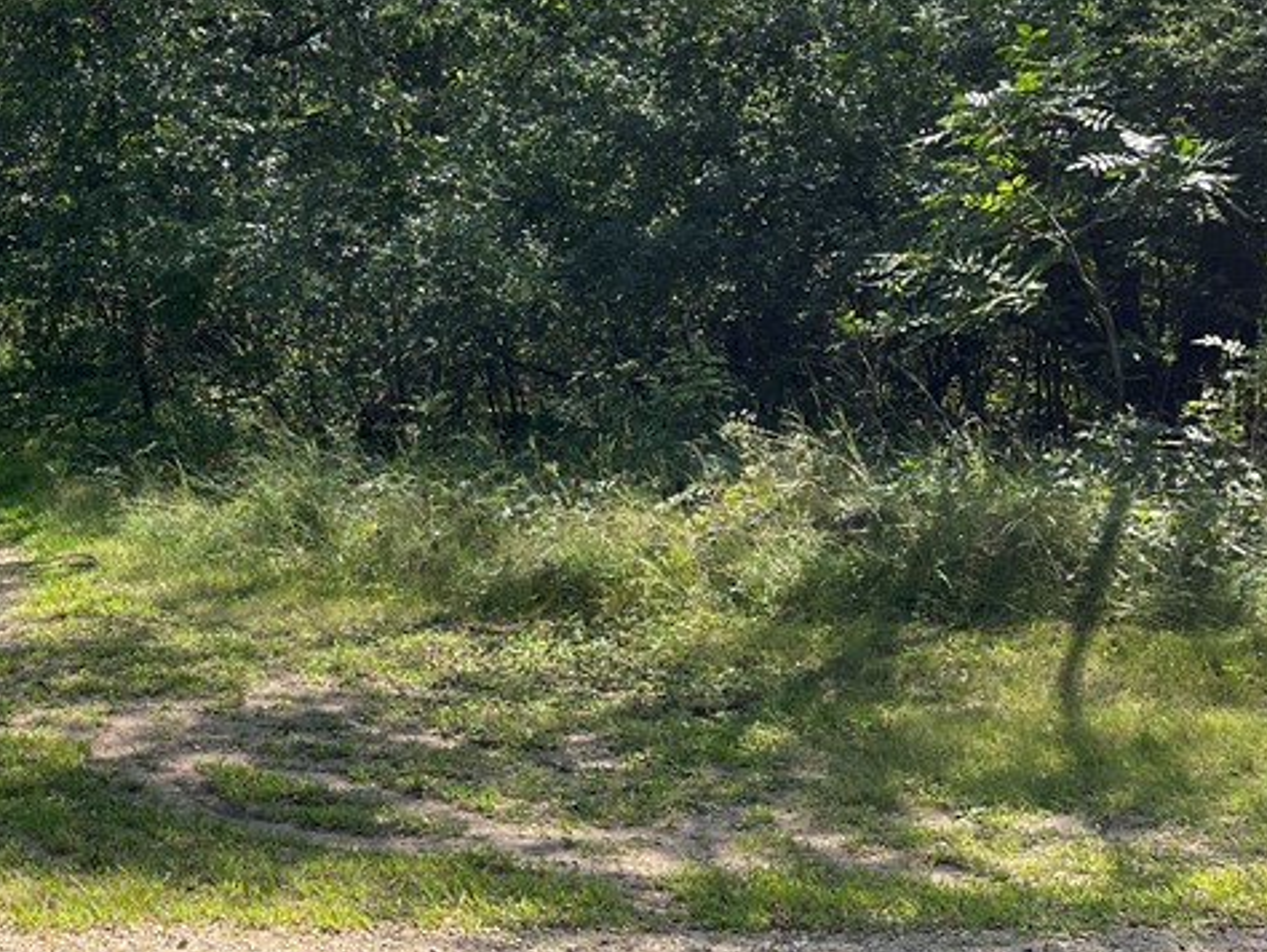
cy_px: 102
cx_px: -94
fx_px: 1977
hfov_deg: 31.8
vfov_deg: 26.2
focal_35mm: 54
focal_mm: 5.1
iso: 32
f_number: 1.6
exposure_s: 1/1575
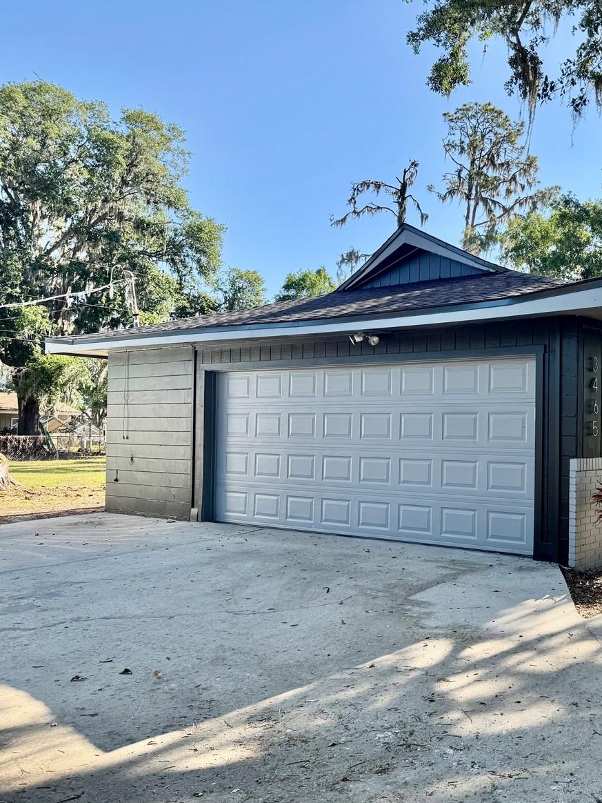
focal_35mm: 33
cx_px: 532
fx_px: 765
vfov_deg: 55.3
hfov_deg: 40.0
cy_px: 409
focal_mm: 6.76
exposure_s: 1/1215
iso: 80
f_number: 1.78
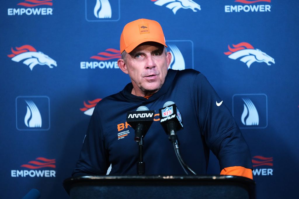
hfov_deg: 13.4
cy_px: 100
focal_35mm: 153
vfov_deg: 9.0
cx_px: 150
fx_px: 1271
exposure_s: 1/320
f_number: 2.8
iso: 4000
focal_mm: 153
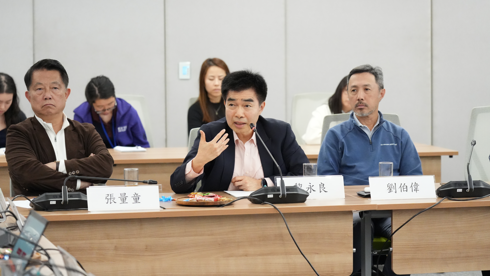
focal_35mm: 126
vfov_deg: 9.6
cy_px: 135
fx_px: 1637
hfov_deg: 17.0
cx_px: 245
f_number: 4
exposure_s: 1/250
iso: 10000
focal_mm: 120
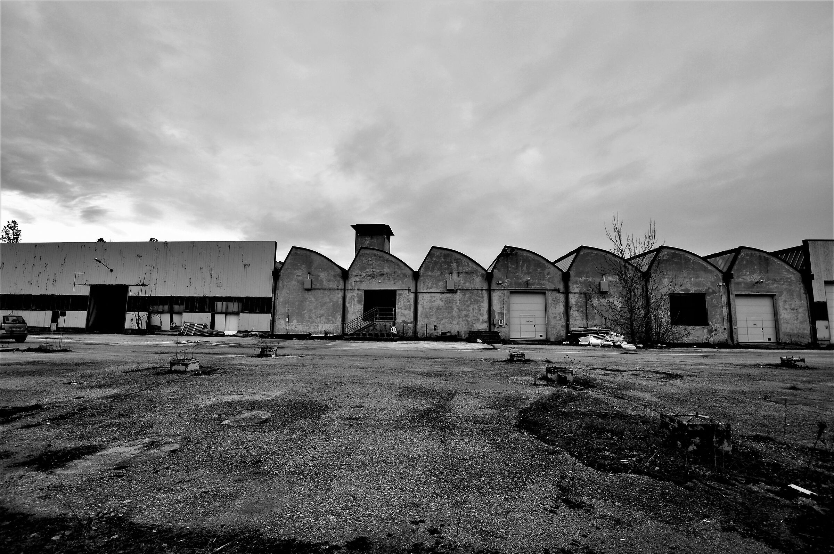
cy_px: 277
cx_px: 417
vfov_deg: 77.2
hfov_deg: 100.5
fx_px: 347
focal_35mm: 15
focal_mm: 10
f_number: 5
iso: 250
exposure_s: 1/100
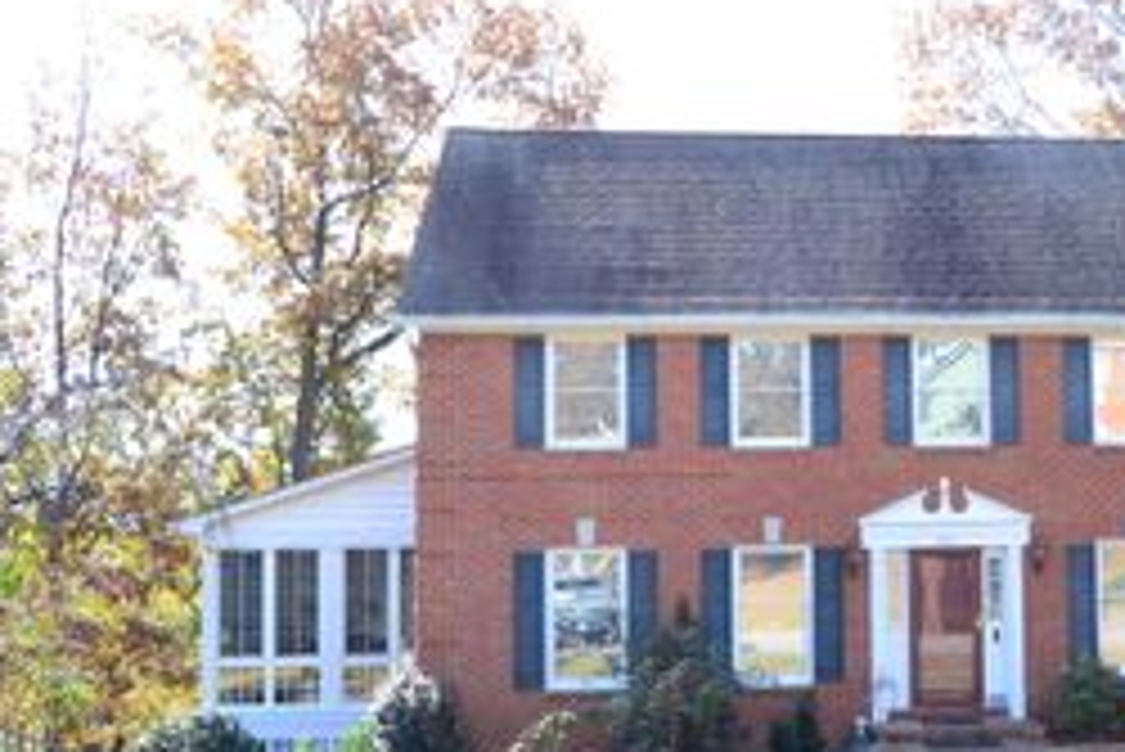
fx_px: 1688
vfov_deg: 25.0
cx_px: 945
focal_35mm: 54
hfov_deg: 35.3
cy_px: 471
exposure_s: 1/250
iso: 1000
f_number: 10
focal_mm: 18
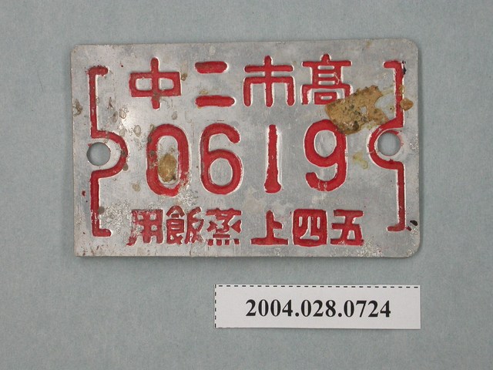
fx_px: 1880
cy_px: 185
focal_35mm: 132
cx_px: 246
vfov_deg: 11.2
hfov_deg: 14.9
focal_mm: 27.3
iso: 100
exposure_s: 1/30
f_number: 4.6
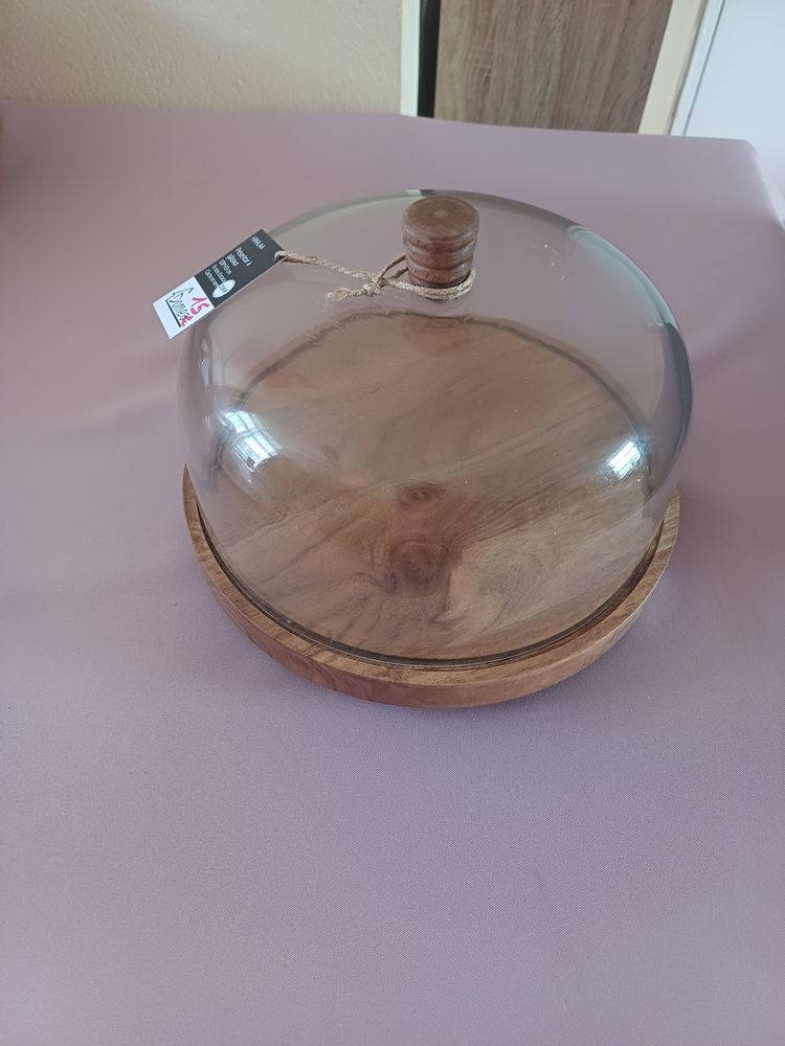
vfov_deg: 69.4
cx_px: 392
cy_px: 523
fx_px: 756
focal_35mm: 25
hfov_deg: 54.9
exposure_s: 1/50
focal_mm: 4.65
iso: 320
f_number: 1.8
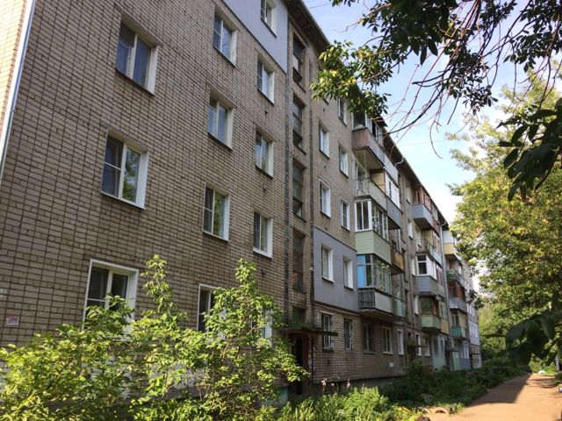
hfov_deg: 61.7
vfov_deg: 48.2
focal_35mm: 29
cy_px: 210
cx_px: 281
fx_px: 471
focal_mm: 4.15
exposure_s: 1/631
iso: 32
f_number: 2.2
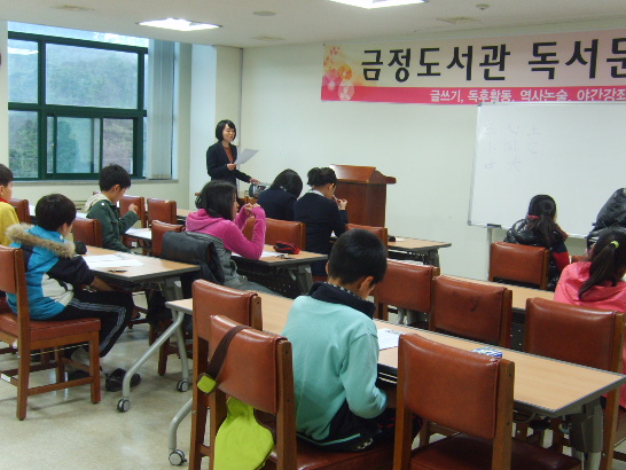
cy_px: 237
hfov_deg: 45.7
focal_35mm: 41
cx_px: 329
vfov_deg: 35.2
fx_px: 742
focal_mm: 5.8
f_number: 2.8
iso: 86
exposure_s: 1/30
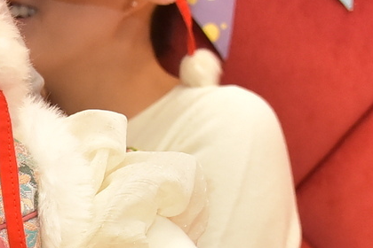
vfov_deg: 9.9
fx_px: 1419
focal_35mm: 137
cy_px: 273
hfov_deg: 14.2
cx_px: -153
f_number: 4.5
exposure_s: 1/160
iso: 3200
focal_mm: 24
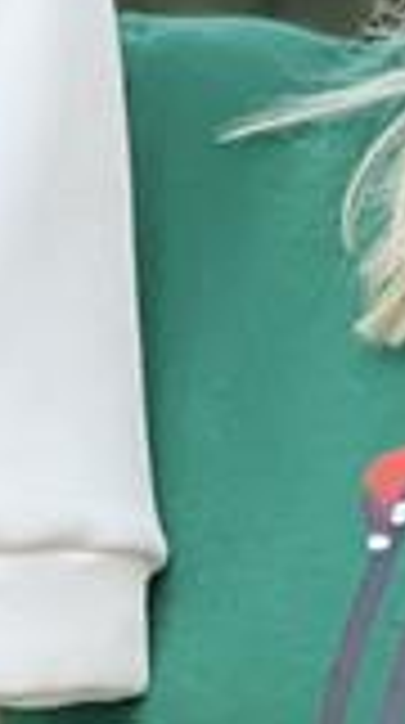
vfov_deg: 5.2
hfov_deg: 2.9
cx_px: 1048
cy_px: 513
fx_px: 8018
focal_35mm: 418
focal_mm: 9
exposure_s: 1/121
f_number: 2.8
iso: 160
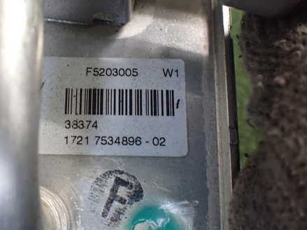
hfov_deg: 45.0
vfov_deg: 35.1
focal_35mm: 41
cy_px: 106
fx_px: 364
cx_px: 98
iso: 800
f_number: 2.3
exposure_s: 1/40
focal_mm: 5.4
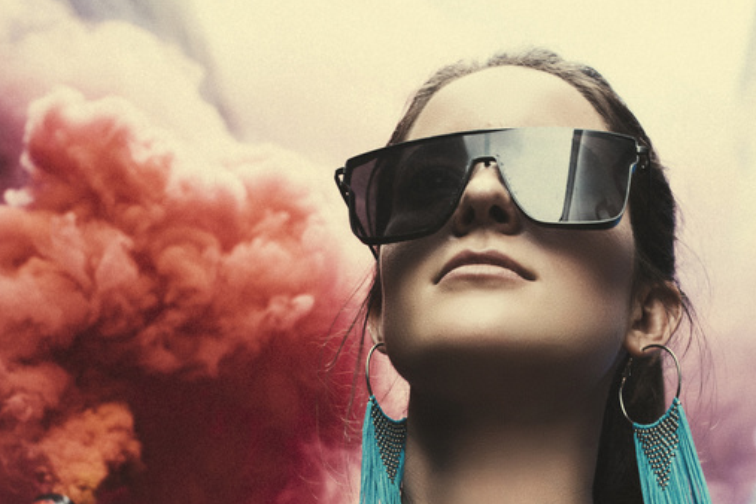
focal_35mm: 69
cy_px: 433
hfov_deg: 29.2
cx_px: 430
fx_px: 1449
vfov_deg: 19.4
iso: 320
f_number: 4
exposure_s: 1/200
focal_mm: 35
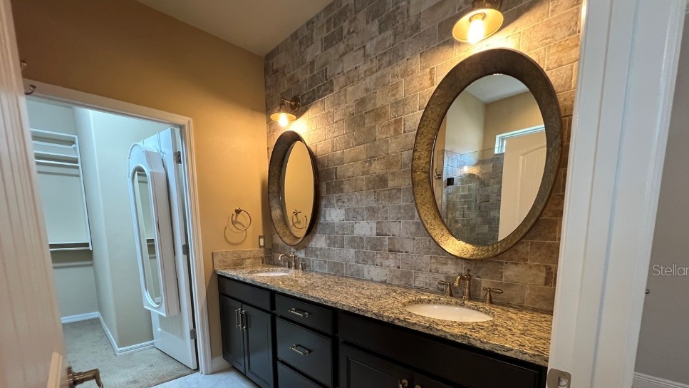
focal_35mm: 15
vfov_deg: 67.8
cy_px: 270
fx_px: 274
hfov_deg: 103.0
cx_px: 355
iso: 500
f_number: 1.8
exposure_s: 1/60
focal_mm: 1.57
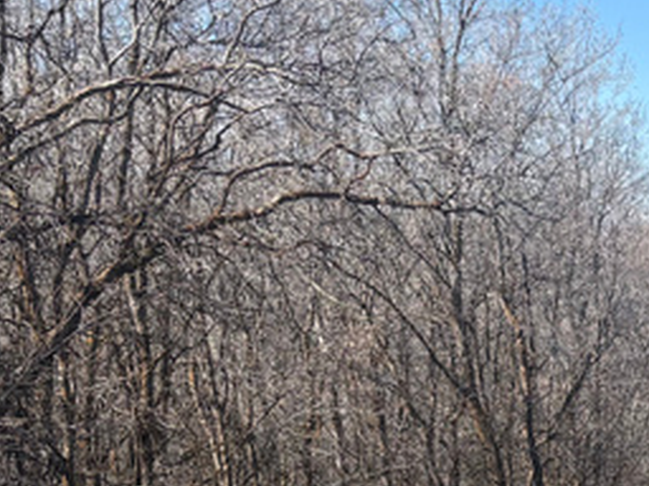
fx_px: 1950
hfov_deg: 18.3
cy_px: 509
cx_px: 684
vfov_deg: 14.0
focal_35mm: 104
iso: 50
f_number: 1.6
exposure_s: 1/2364
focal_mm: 5.96
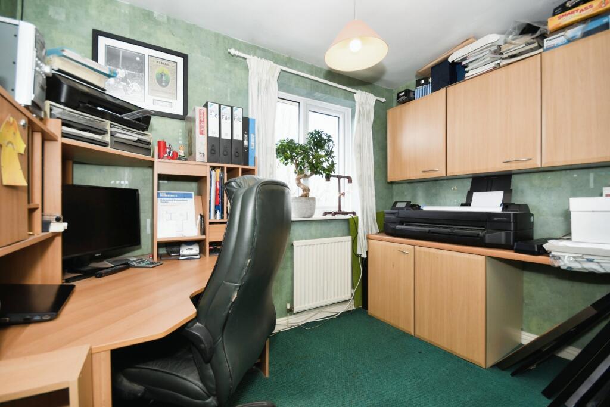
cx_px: 305
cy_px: 204
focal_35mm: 15
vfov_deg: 77.3
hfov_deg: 100.4
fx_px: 254
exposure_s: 1/60
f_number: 8
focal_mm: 10
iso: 400
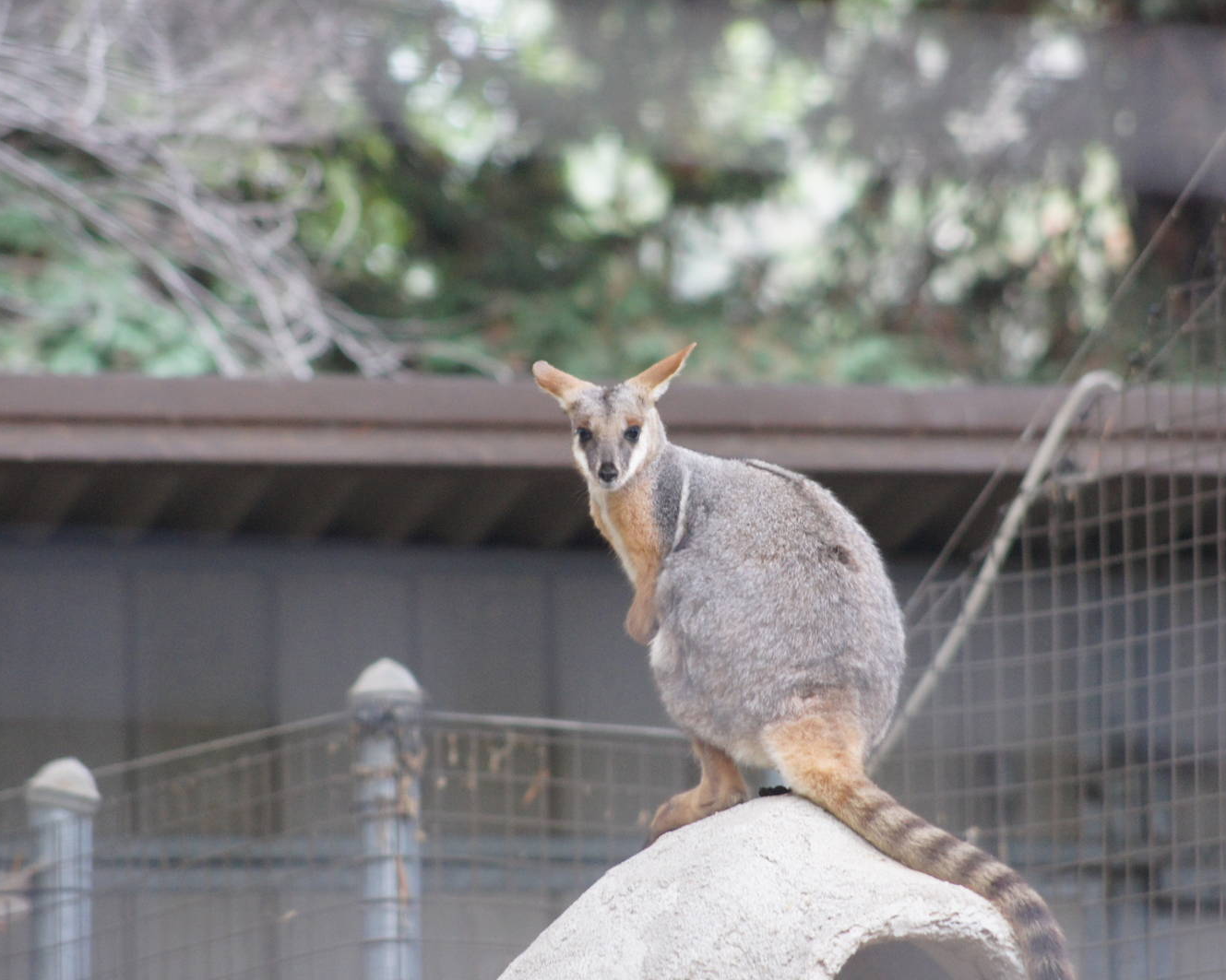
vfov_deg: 4.6
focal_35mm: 339
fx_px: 12300
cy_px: 491
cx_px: 644
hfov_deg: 5.7
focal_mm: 200
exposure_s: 1/125
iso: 1600
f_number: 5.6
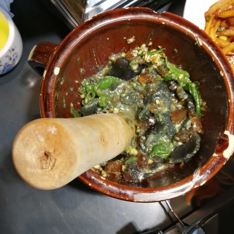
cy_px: 135
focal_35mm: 32
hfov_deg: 51.1
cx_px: 117
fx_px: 245
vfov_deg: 50.9
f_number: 2.2
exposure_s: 1/100
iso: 160
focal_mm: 3.95
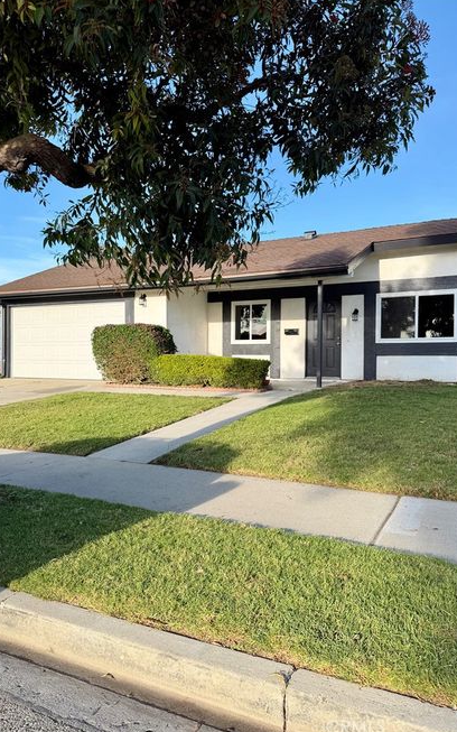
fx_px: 518
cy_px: 364
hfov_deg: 47.6
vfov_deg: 70.4
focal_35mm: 26
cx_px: 233
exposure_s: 1/1271
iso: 80
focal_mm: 6.76
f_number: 1.78
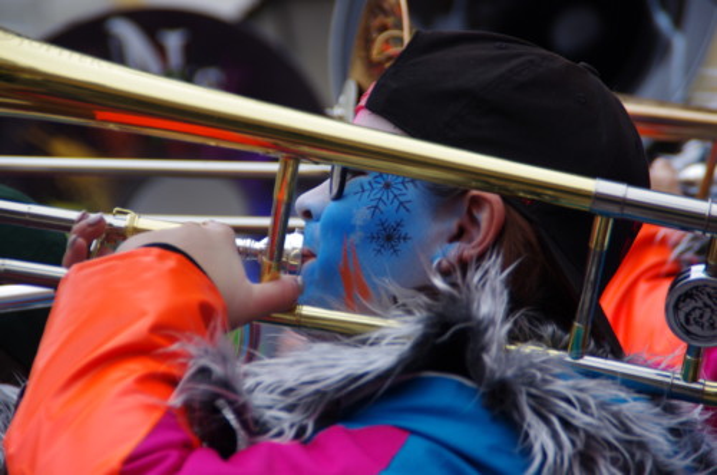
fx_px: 5962
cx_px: 358
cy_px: 238
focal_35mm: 300
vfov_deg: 4.6
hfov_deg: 6.9
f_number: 6.3
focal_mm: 200
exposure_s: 1/250
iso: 400
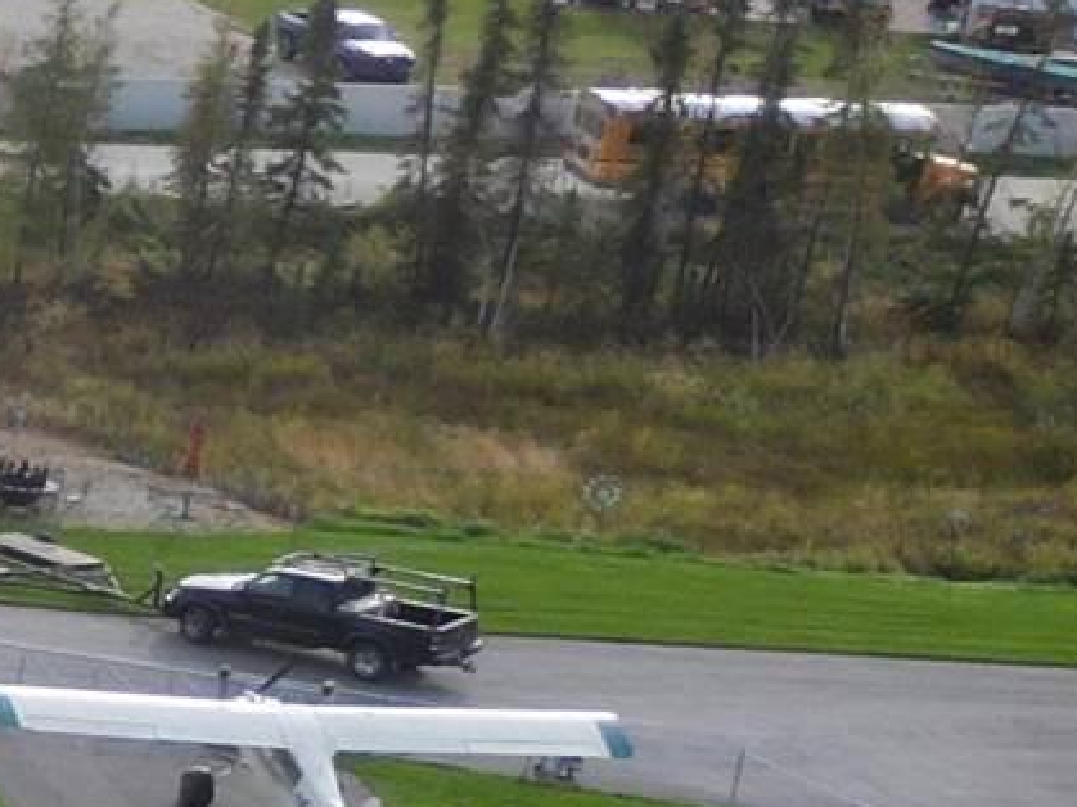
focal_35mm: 176
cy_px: 632
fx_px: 5474
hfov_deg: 8.3
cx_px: -2730
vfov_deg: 8.4
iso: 110
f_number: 1.7
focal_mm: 6.72
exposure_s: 1/2000
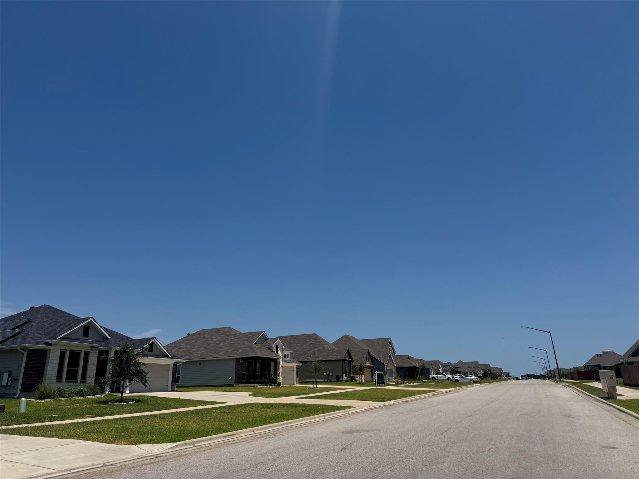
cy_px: 240
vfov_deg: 56.8
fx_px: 443
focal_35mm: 24
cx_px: 320
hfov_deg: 71.6
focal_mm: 6.76
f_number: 1.78
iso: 80
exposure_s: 1/7937
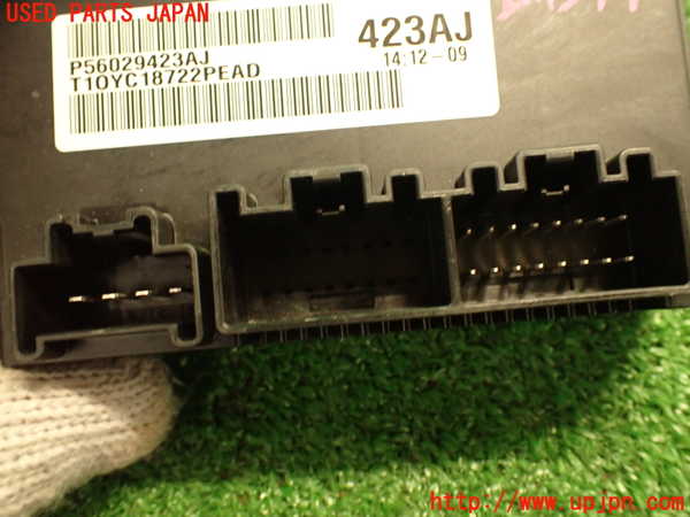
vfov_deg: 44.2
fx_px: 638
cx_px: 345
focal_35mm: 32
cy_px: 258
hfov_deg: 56.8
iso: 800
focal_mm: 5.79
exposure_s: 1/30
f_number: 2.4
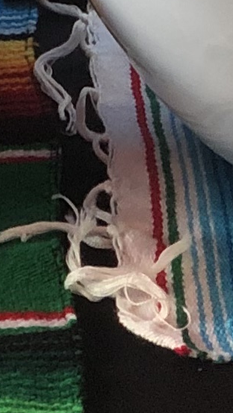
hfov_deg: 2.9
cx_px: -361
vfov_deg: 5.1
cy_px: -571
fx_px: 4521
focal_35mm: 412
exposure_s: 1/60
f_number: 2.4
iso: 20
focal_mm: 6
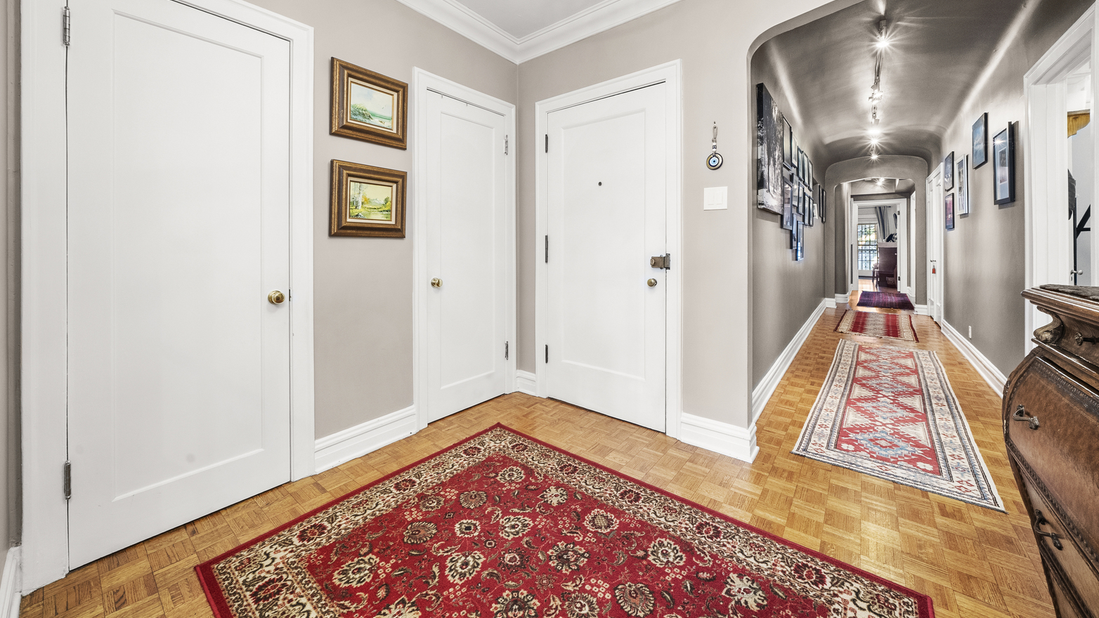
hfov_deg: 110.8
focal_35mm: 13
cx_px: 534
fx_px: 379
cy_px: 251
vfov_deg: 77.6
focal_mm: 12
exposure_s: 1/2.5
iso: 2000
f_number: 11
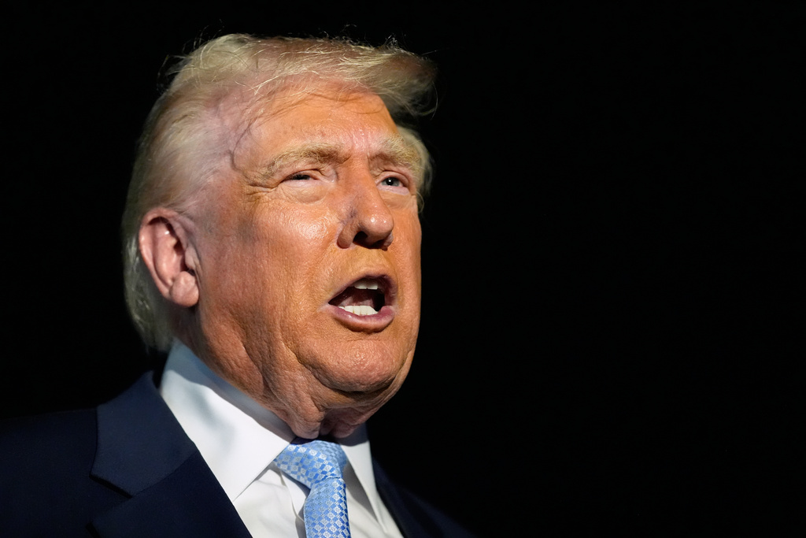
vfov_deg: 15.2
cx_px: 403
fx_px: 2015
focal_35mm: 90
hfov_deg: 22.6
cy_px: 269
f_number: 2.8
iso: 8000
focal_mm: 90
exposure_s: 1/200
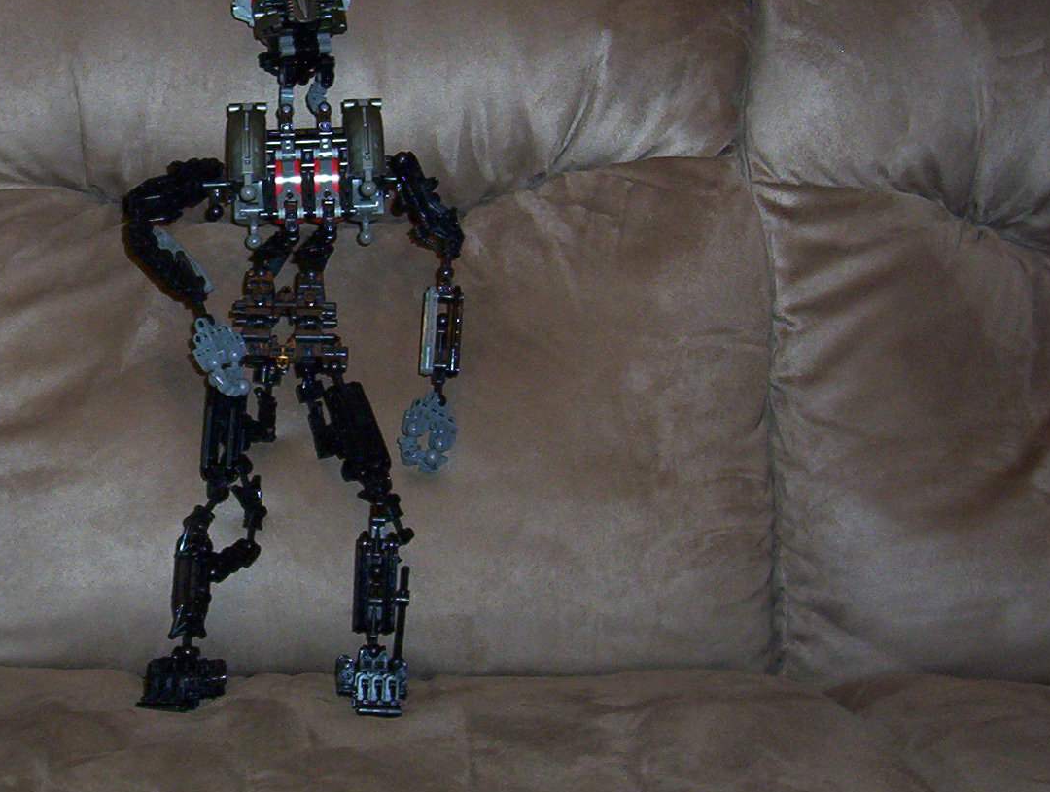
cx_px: 316
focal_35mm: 65
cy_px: 293
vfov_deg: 22.6
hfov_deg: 29.5
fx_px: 1976
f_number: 2.73
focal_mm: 5.77
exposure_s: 1/60
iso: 140
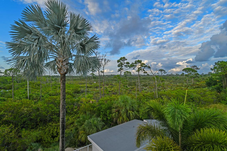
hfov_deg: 100.4
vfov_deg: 77.3
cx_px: 114
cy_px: 76
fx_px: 95
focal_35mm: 15
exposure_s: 1/13
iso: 100
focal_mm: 10
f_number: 11
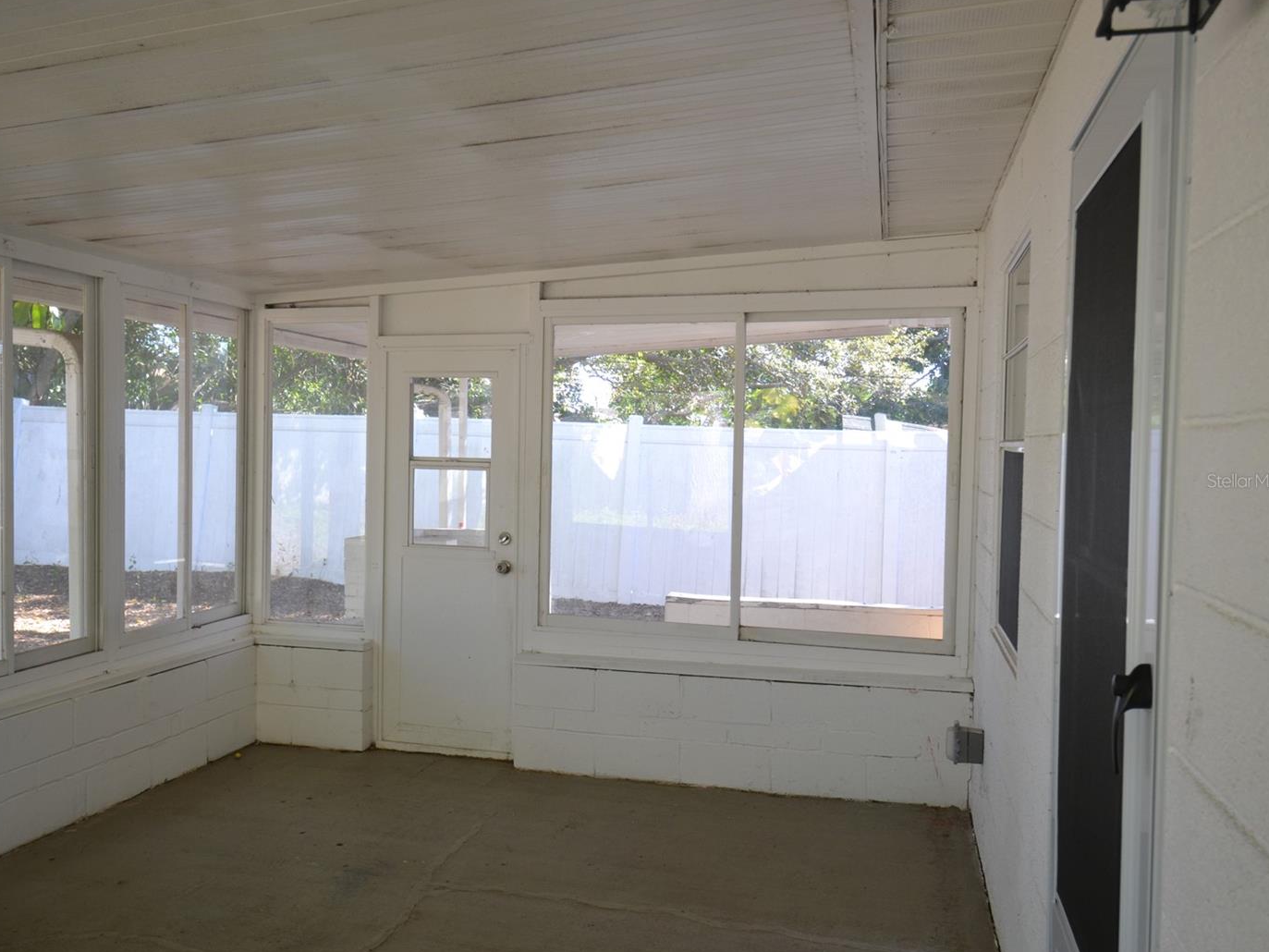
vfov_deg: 48.9
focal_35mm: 29
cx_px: 550
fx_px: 1047
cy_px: 481
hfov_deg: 62.2
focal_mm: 17
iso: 400
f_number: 5.6
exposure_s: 1/100
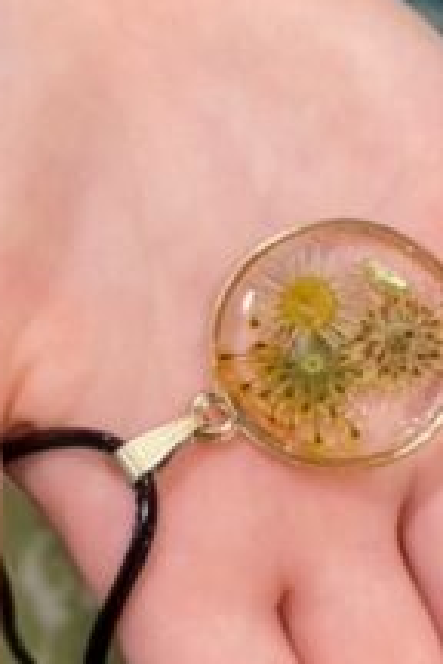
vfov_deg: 25.3
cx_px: 345
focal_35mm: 80
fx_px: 1477
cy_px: 369
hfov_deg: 16.9
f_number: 1.8
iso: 250
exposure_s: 1/60
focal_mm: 4.25
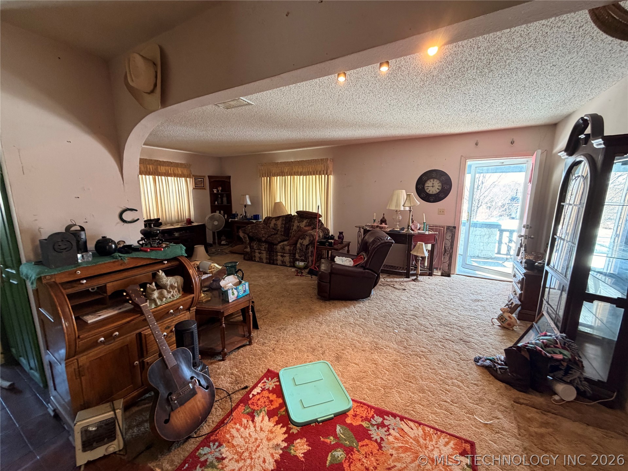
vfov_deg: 85.7
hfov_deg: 102.1
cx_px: 314
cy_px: 236
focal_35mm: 14
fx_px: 254
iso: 250
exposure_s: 1/60
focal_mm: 2.22
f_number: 2.2
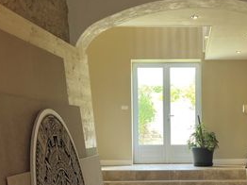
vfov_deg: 20.8
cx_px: 190
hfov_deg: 27.4
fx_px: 499
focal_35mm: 70
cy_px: 146
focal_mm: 5.7
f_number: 1.5
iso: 40
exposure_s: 1/100
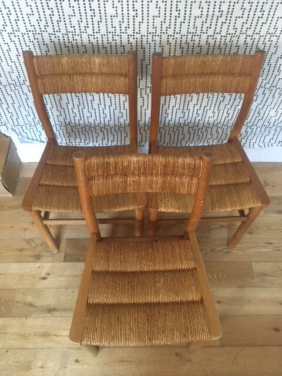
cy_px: 188
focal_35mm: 29
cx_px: 141
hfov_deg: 48.2
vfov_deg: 61.7
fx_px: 315
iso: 200
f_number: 2.2
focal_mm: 4.15
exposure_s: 1/17
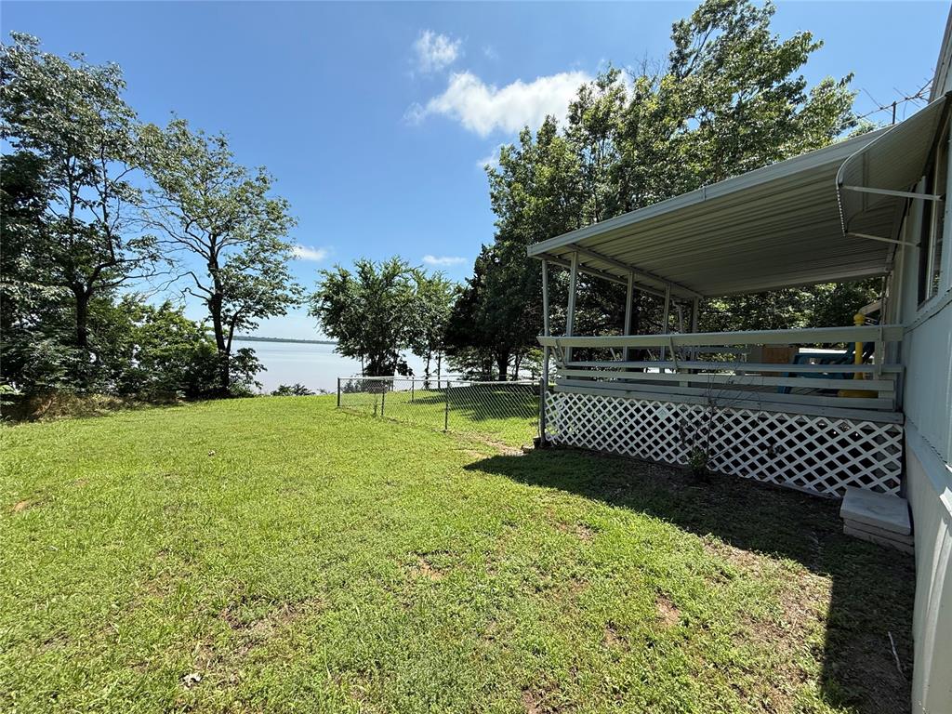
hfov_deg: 102.1
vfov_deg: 85.7
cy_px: 357
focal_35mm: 14
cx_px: 476
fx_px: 385
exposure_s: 1/1087
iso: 50
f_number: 2.2
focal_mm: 2.22
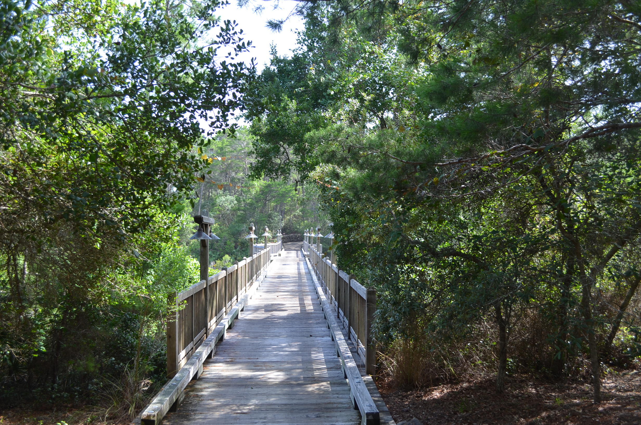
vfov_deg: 39.8
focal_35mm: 33
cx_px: 320
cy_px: 212
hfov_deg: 57.3
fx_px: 586
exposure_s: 1/100
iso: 100
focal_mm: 22
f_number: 5
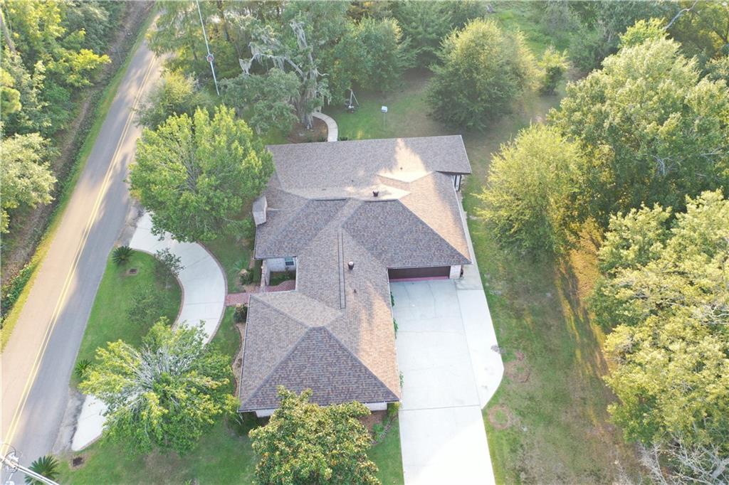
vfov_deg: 46.4
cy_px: 242
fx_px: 567
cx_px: 364
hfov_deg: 65.5
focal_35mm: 28
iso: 100
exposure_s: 1/60
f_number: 3.5
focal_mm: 10.26
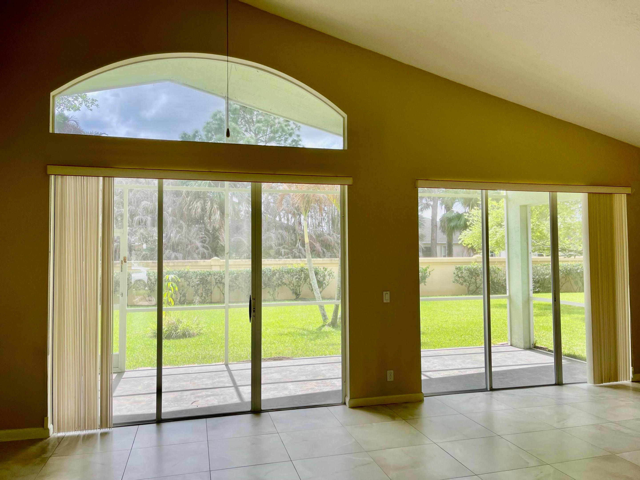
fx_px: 462
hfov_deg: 69.4
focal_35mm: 25
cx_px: 320
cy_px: 240
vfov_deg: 54.9
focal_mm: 5.1
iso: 32
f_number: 1.6
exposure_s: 1/755
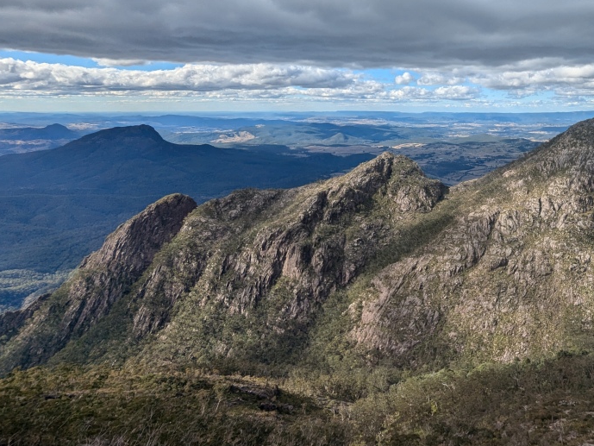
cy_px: 181
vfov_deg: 56.4
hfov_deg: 68.4
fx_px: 412
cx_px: 421
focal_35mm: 24
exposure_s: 1/1789
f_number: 2.2
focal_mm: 2.35
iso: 43
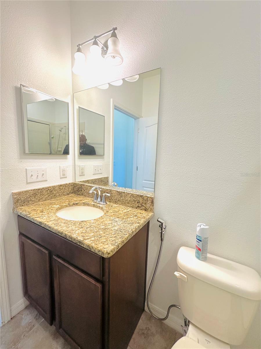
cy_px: 174
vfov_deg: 102.1
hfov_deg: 85.6
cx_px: 130
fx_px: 141
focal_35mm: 14
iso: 160
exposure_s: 1/120
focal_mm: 2.22
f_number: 2.2
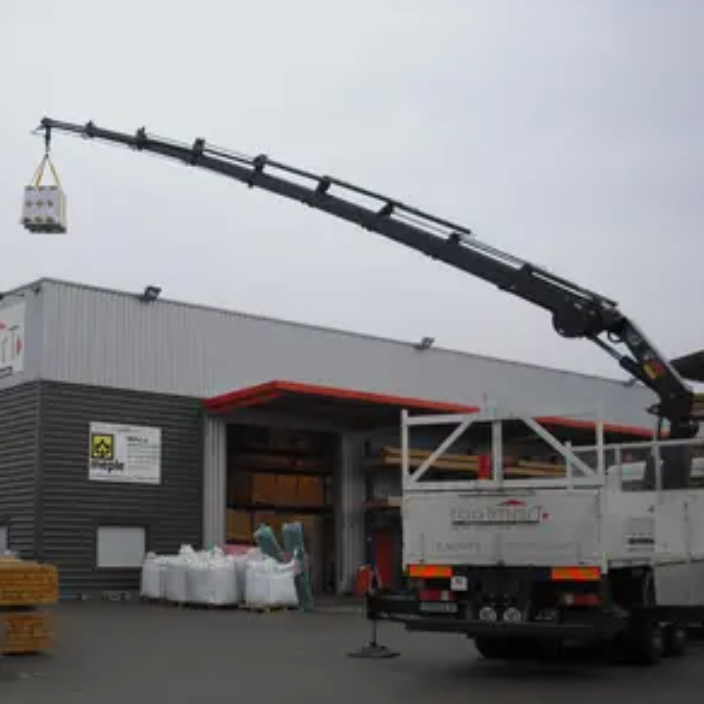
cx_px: 227
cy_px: 354
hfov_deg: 36.4
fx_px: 1058
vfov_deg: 36.8
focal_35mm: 46
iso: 64
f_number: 2.8
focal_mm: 6.2
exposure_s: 1/200
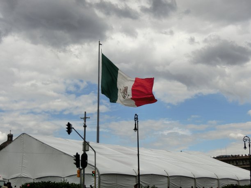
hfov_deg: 32.2
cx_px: 126
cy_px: 94
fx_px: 435
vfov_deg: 24.4
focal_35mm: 60
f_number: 5
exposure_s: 1/800
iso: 80
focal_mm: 10.7
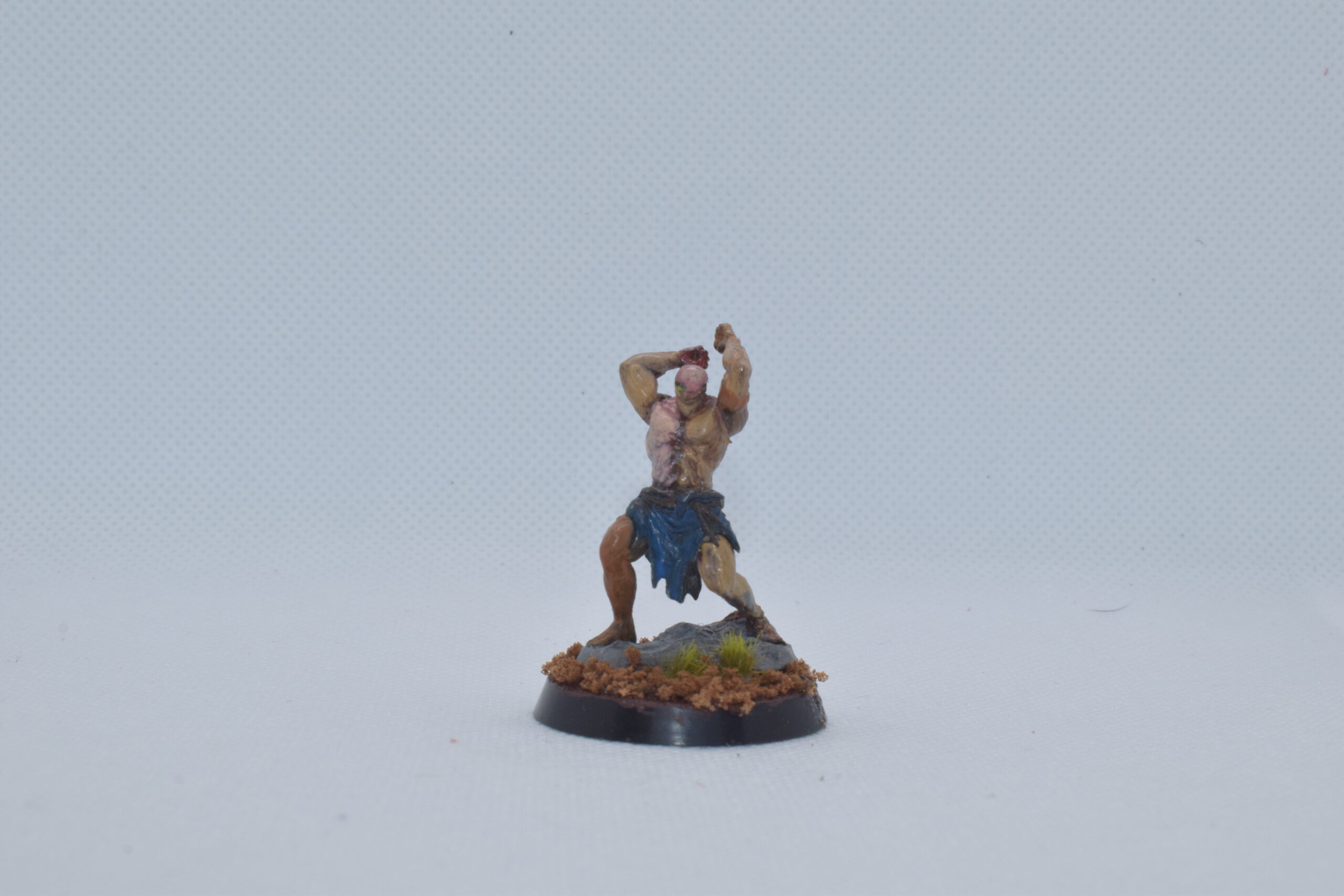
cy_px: 448
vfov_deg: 22.6
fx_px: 2240
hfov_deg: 33.4
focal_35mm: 60
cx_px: 672
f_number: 20
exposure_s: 1/125
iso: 800
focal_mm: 40
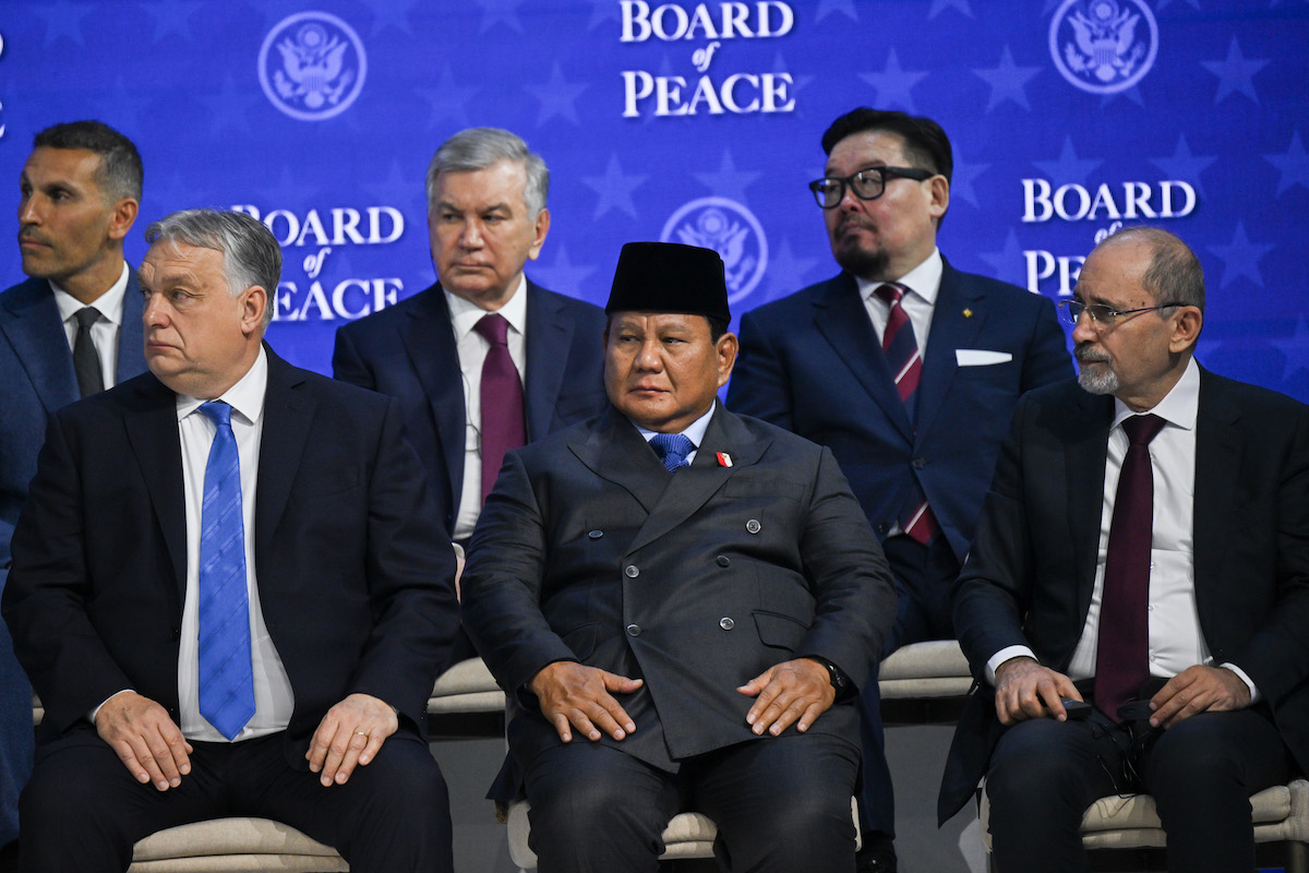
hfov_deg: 5.2
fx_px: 14543
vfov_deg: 3.4
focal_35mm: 400
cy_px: 436
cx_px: 654
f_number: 5.6
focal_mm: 400
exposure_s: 1/200
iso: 2000
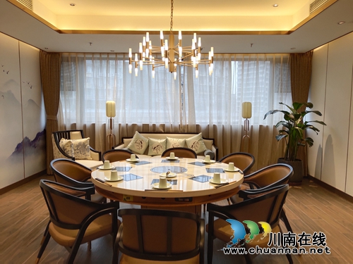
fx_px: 296
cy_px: 132
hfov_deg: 61.7
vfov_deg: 48.2
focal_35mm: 29
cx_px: 176
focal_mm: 4.27
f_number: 1.8
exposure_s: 1/100
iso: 99
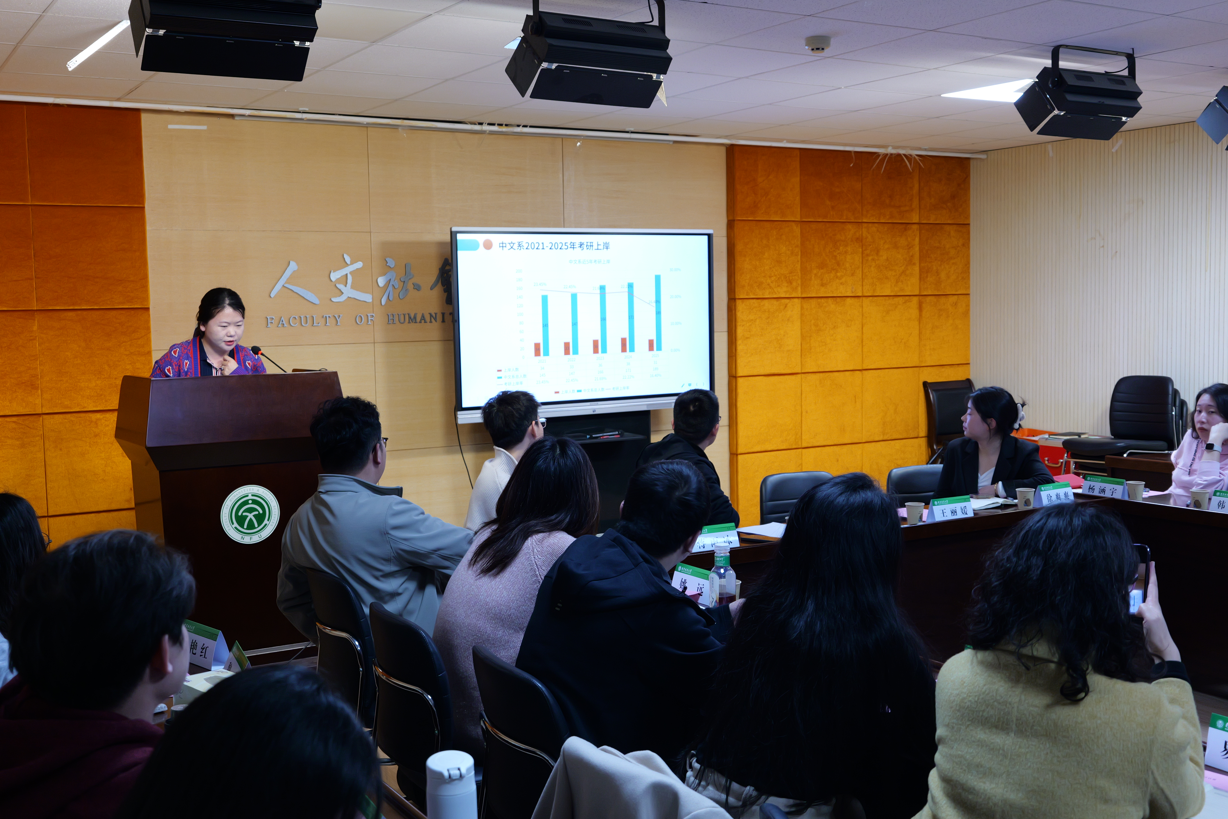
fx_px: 1364
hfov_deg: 48.5
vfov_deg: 33.4
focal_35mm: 40
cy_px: 410
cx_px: 614
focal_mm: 40
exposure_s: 1/50
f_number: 6.3
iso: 1600
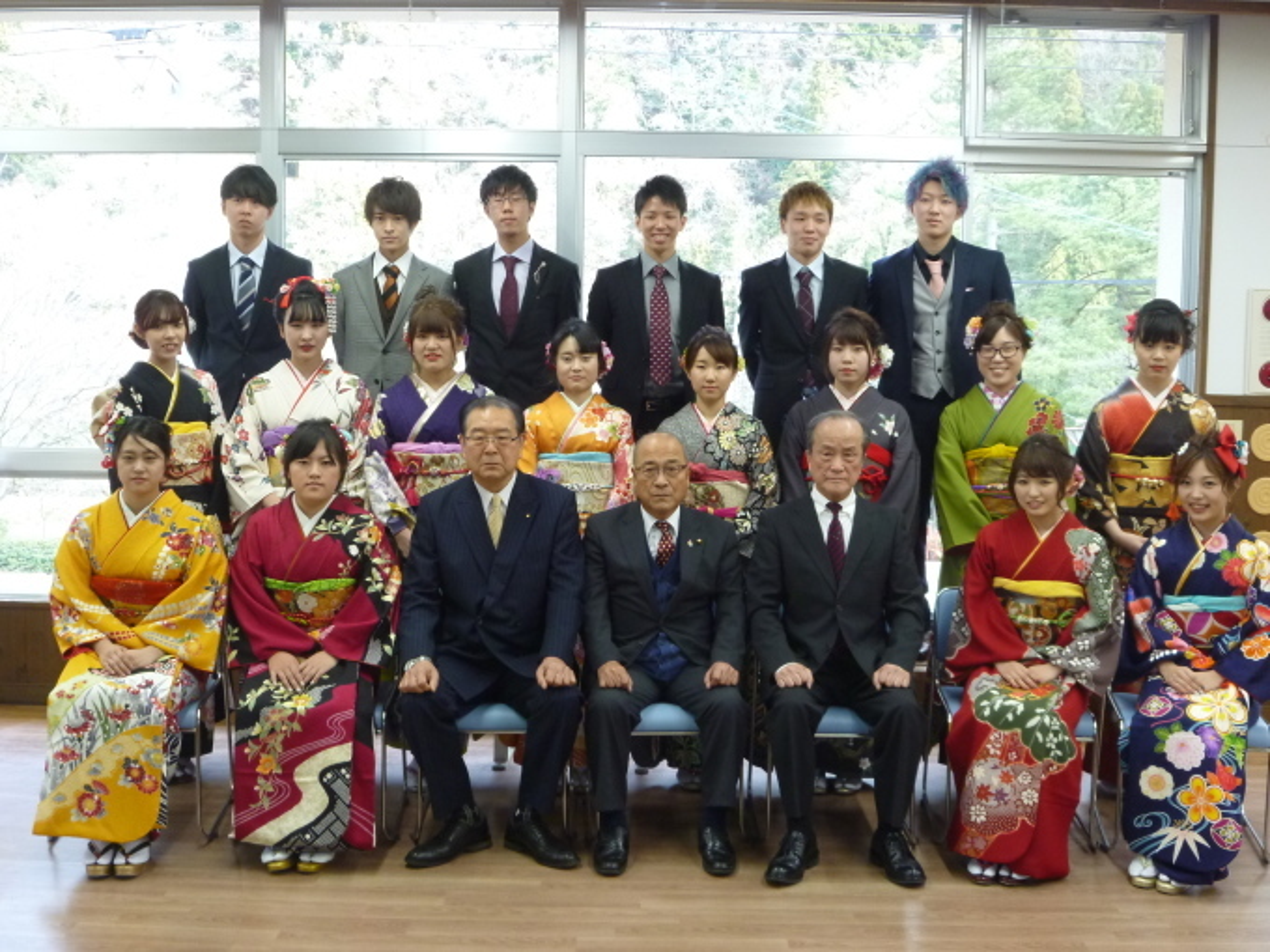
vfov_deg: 35.1
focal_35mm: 41
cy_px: 476
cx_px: 635
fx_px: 1504
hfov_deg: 45.8
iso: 200
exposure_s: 1/30
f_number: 3.6
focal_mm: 7.2
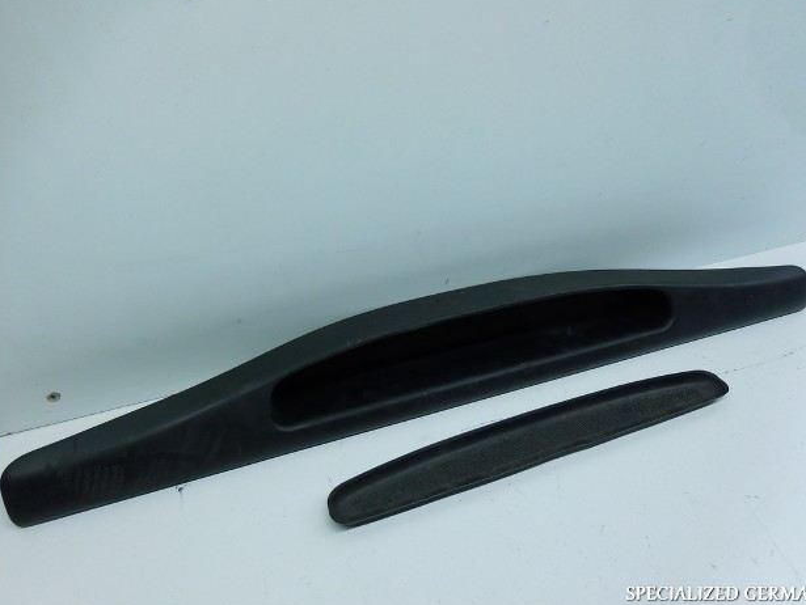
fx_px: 606
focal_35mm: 26
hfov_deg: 67.3
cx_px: 409
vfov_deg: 53.1
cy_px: 305
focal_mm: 4.5
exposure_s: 1/125
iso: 125
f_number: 3.3
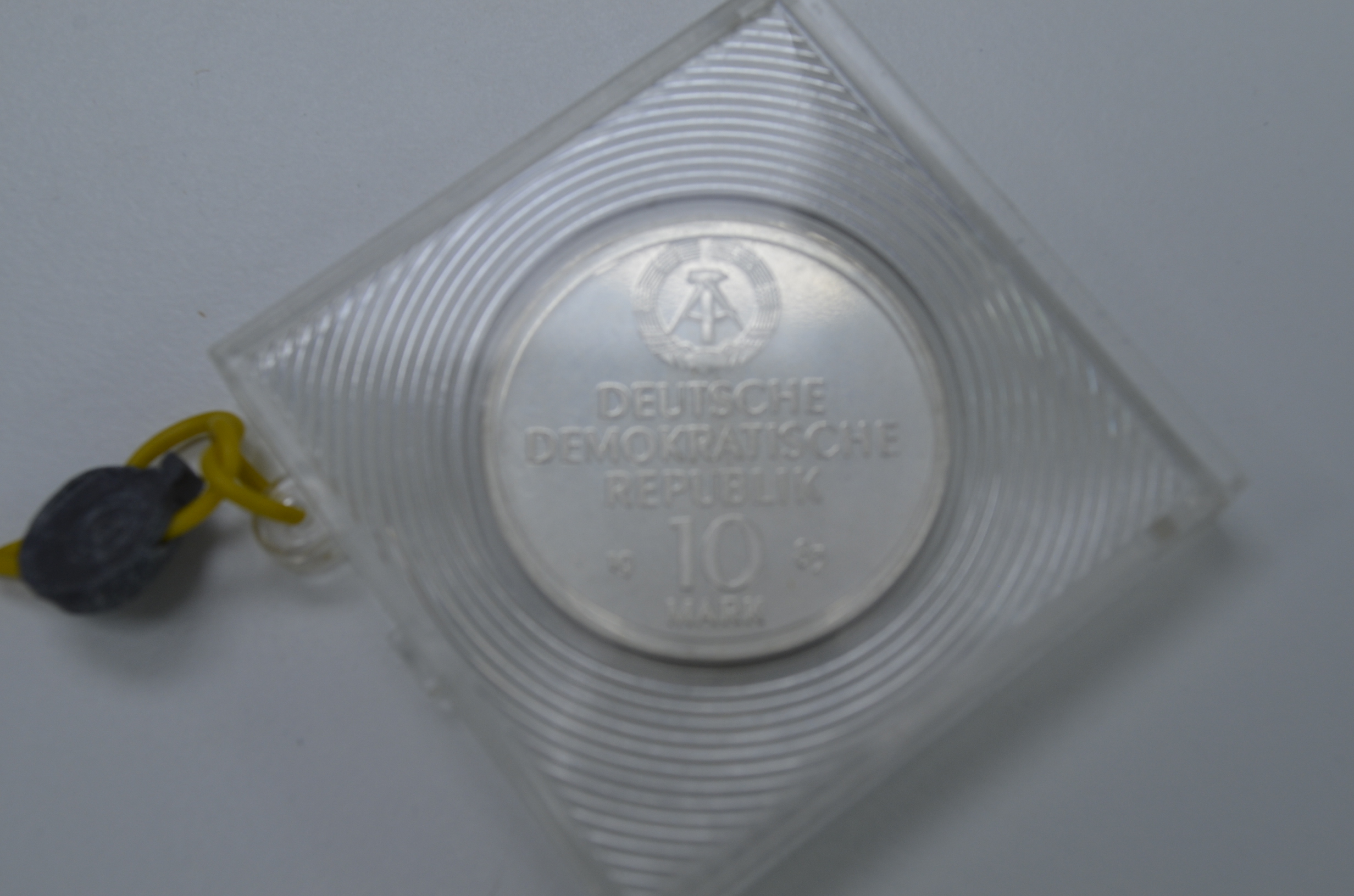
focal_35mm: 51
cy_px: 448
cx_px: 677
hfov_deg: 39.0
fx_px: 1914
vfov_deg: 26.4
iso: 220
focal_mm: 34
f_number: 8
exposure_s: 1/60
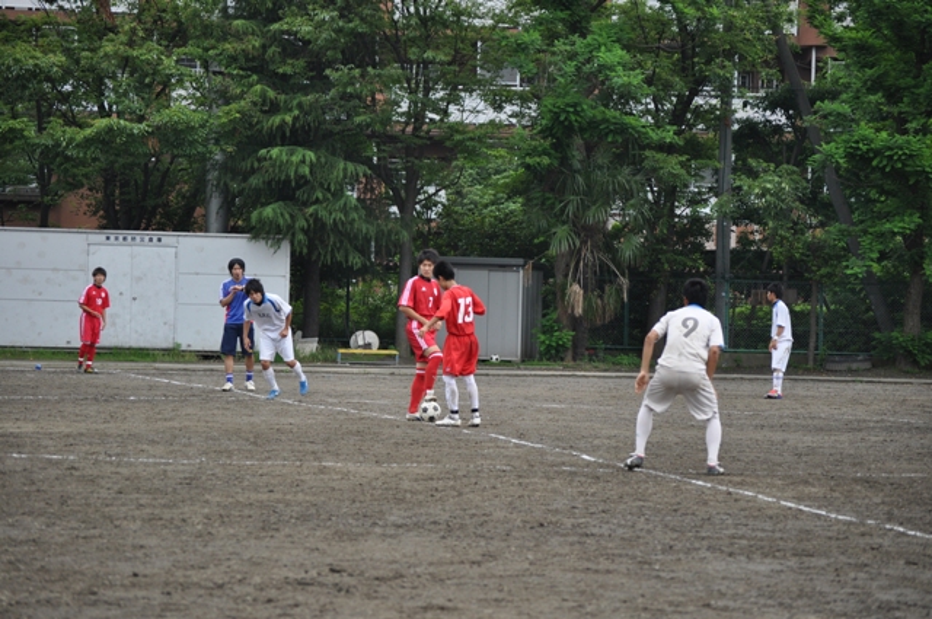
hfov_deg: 14.0
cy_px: 310
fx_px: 3801
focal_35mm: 147
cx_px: 466
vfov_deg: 9.3
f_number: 4.5
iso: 400
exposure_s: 1/1000
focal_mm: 98
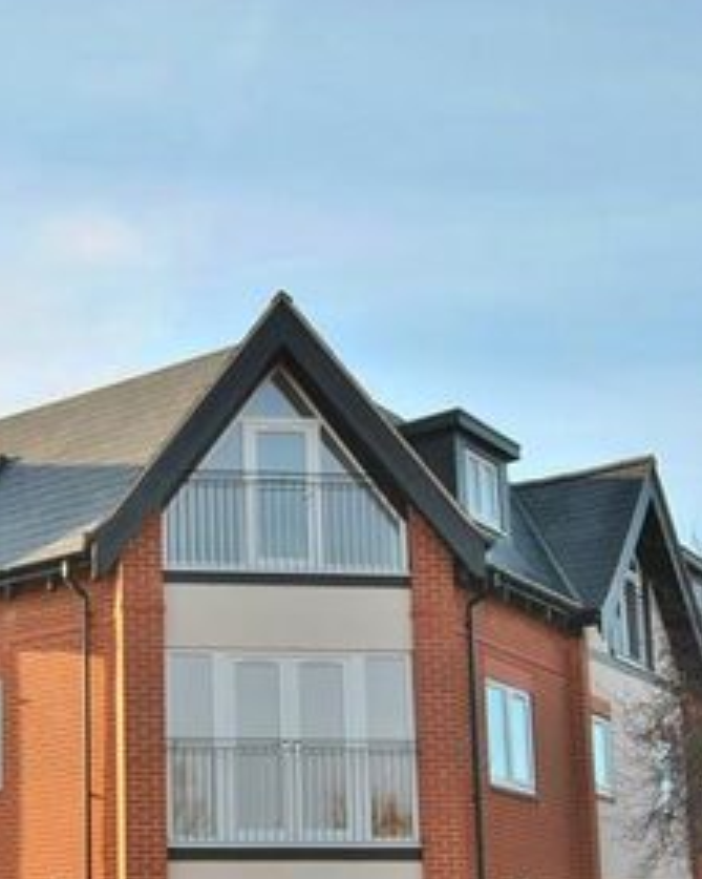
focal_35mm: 67
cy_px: 720
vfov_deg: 27.6
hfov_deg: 22.5
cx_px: 186
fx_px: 1746
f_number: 6.3
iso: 100
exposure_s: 1/160
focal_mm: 19
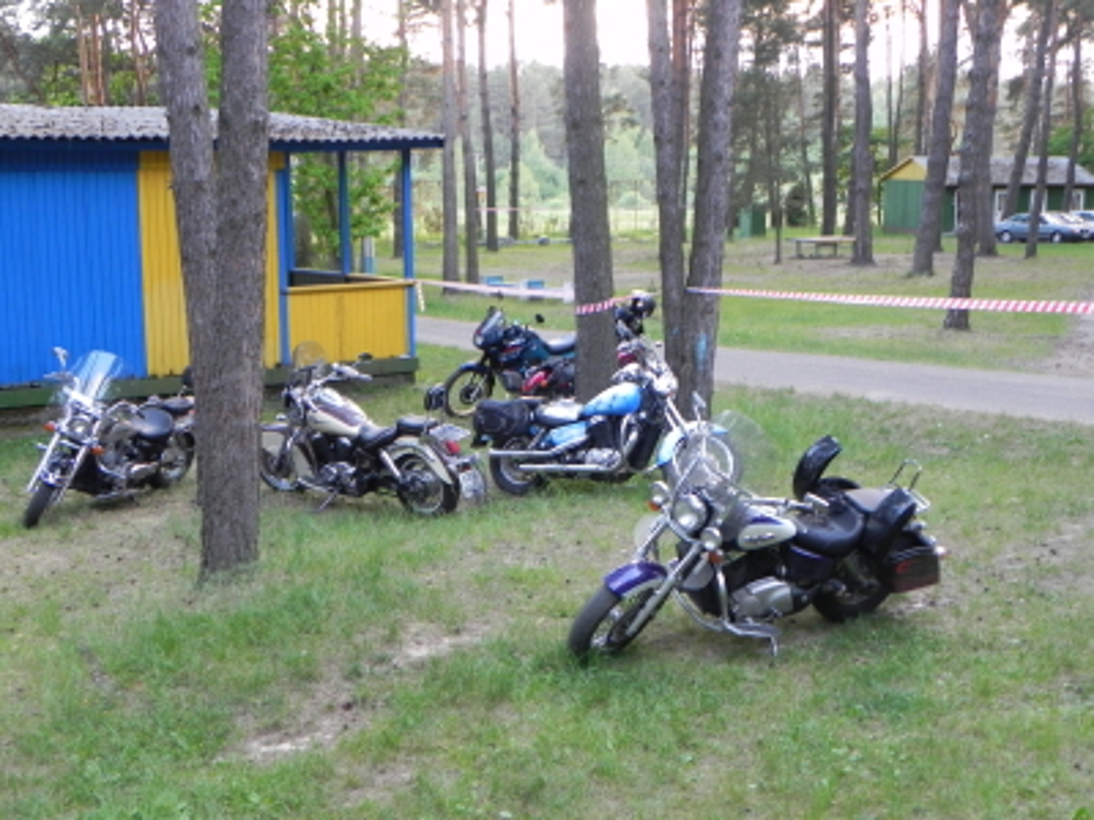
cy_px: 410
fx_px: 1454
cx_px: 547
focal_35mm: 46
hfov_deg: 41.2
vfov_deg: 31.5
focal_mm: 8.2
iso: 294
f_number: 3.2
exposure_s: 1/30
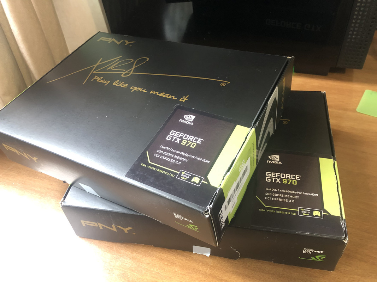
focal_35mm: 28
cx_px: 188
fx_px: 305
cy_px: 141
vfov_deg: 49.7
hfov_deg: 63.4
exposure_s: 1/7
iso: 80
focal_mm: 4
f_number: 1.8
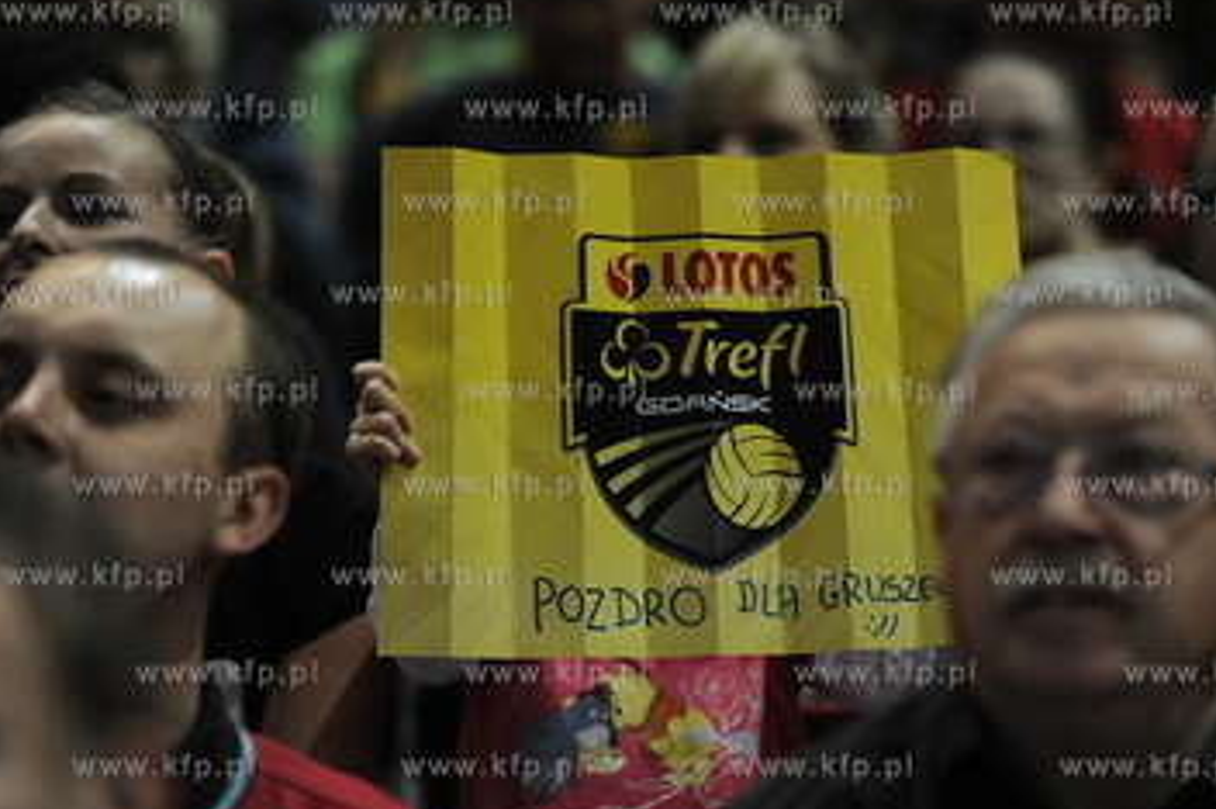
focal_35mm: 216
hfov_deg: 9.5
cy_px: 436
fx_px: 7289
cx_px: 677
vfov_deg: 6.3
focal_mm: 190
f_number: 2.8
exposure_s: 1/2000
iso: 4000
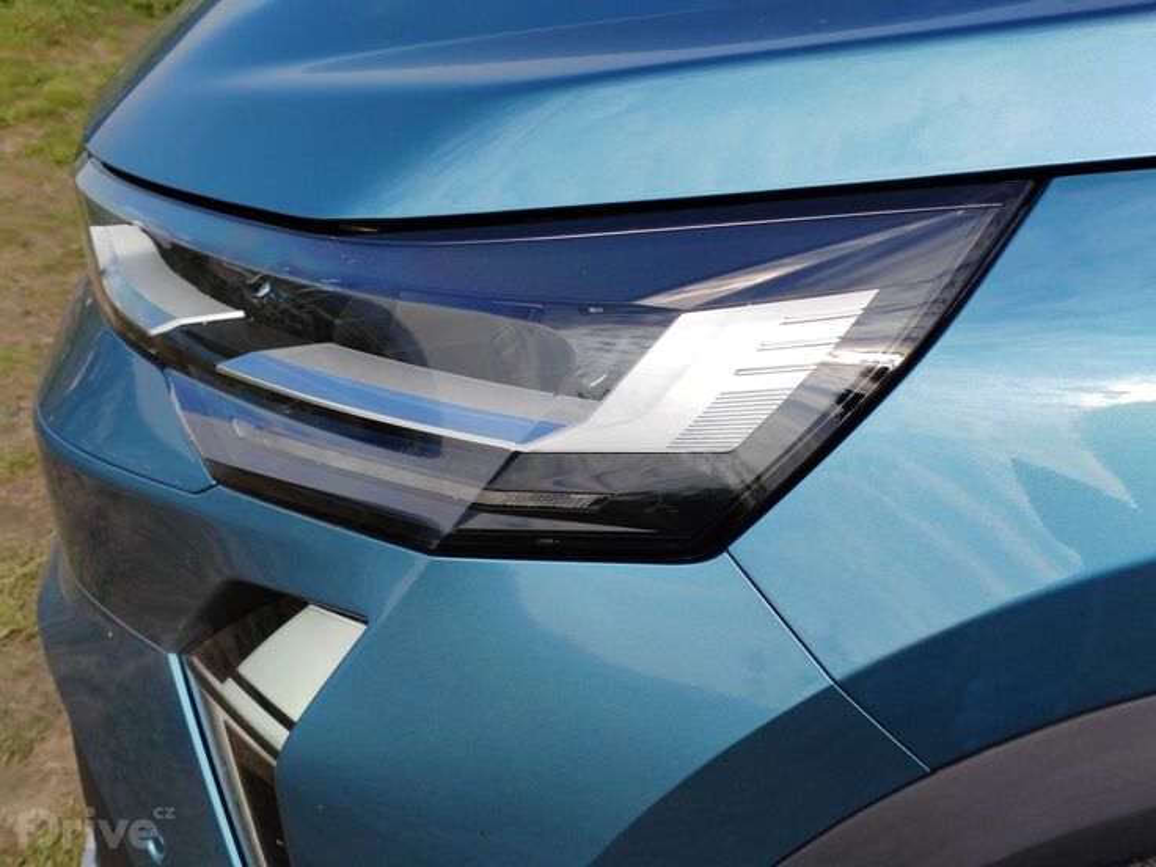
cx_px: 578
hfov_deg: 35.5
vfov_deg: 27.0
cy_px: 434
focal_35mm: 54
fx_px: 1803
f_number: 1.9
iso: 100
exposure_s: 1/1400
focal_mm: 5.52
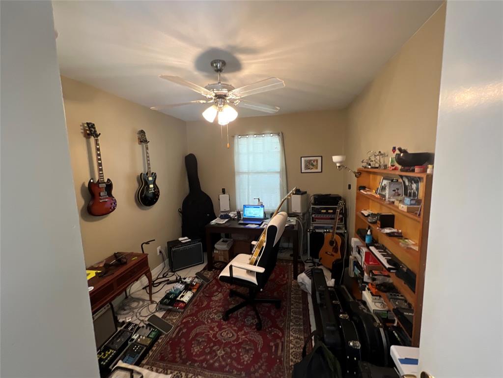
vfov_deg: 89.9
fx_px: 189
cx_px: 252
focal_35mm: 13
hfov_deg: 106.2
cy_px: 189
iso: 125
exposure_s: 1/30
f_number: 1.8
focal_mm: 1.57
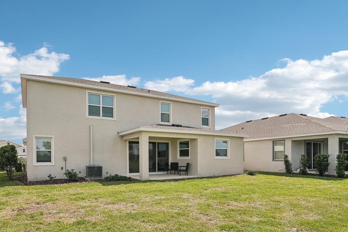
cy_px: 158
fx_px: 222
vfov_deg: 53.8
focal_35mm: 23
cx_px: 150
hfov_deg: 75.7
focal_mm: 16
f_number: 8
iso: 400
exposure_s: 1/1000
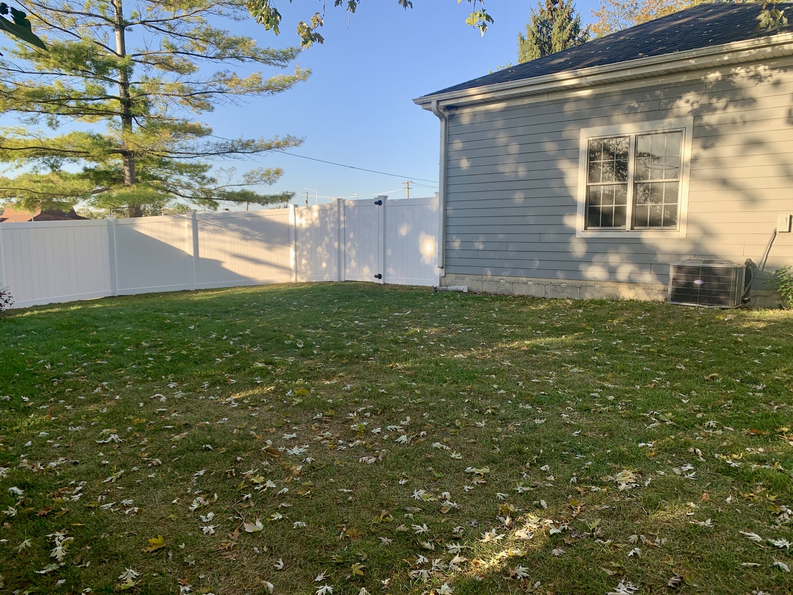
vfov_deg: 53.1
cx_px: 396
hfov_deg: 67.3
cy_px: 298
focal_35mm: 26
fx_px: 596
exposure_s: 1/601
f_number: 1.8
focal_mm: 4.25
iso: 25
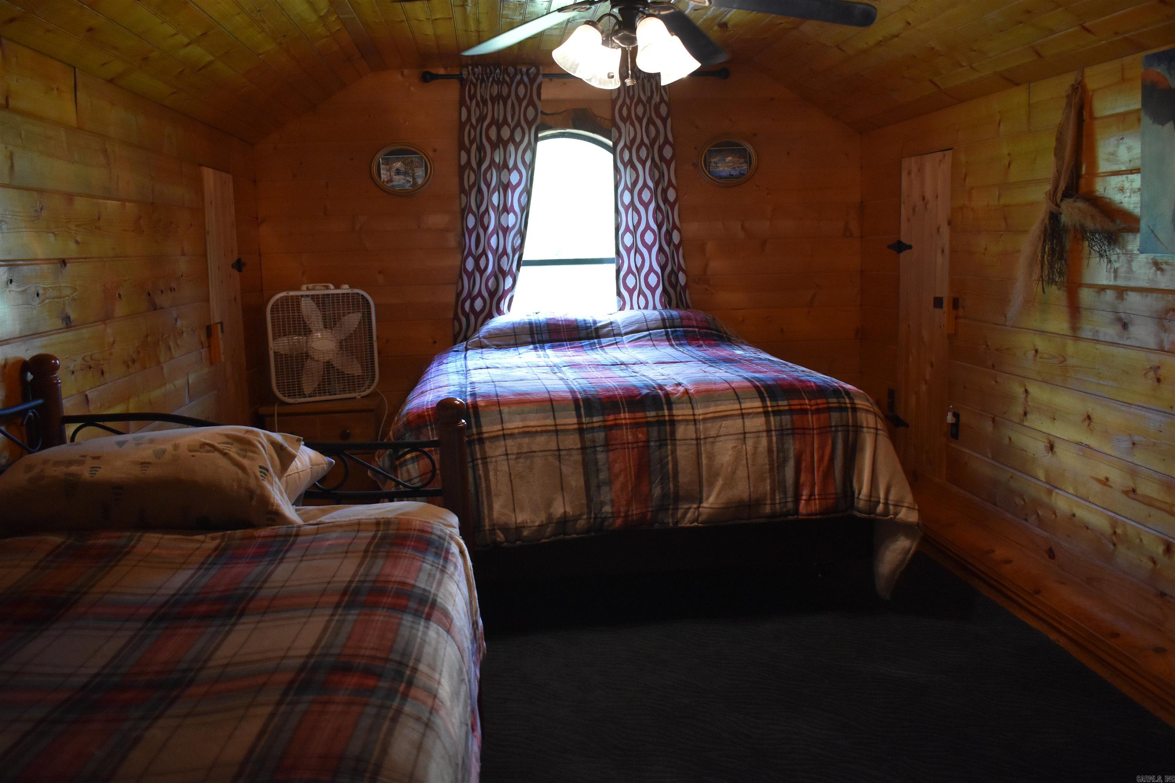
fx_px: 1028
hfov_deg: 59.5
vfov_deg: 41.7
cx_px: 588
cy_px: 392
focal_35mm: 32
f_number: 3.8
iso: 1600
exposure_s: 1/125
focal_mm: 21
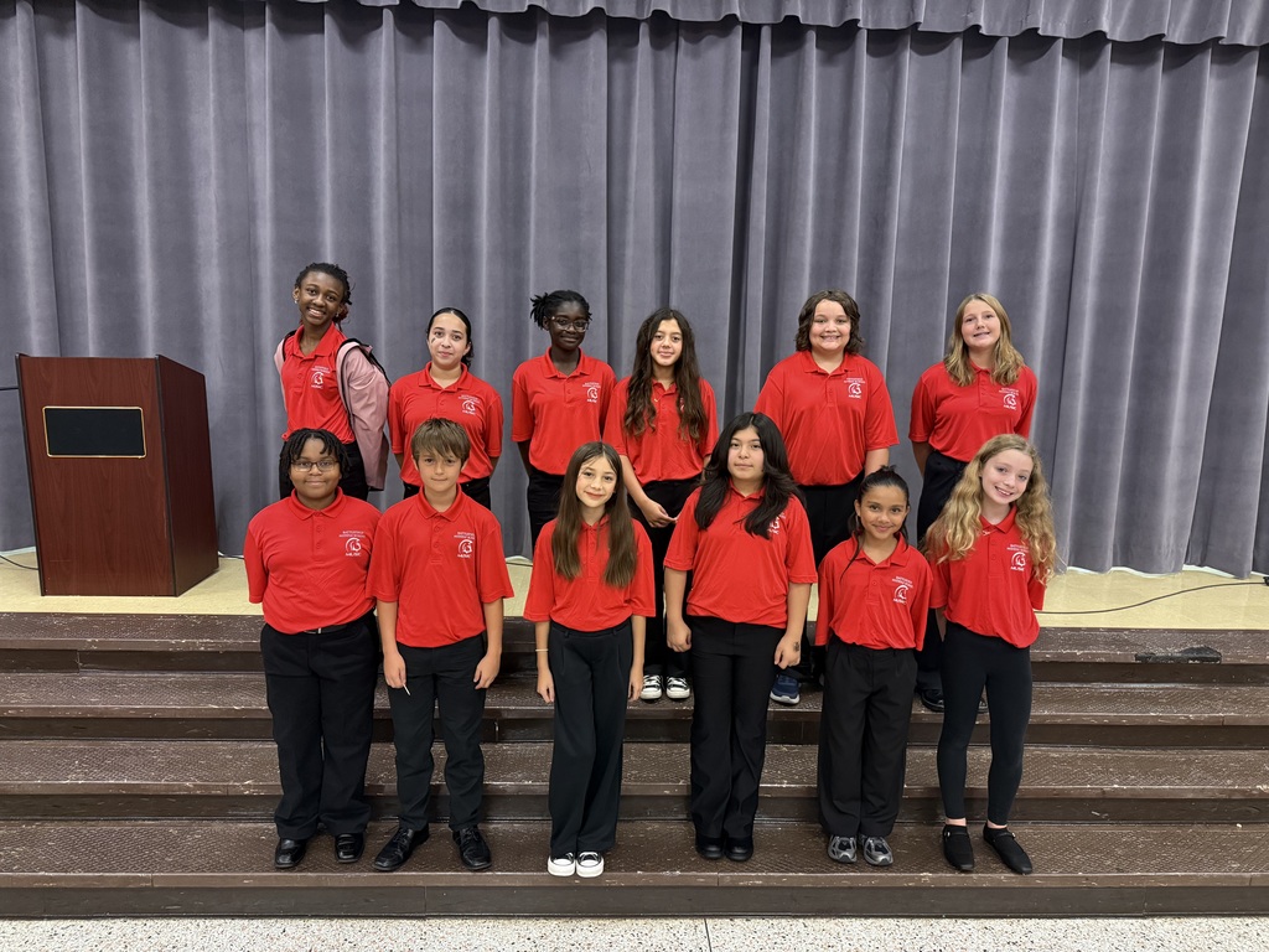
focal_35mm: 24
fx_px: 880
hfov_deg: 71.6
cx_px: 634
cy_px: 476
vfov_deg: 56.8
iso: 640
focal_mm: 6.76
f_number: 1.78
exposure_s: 1/60
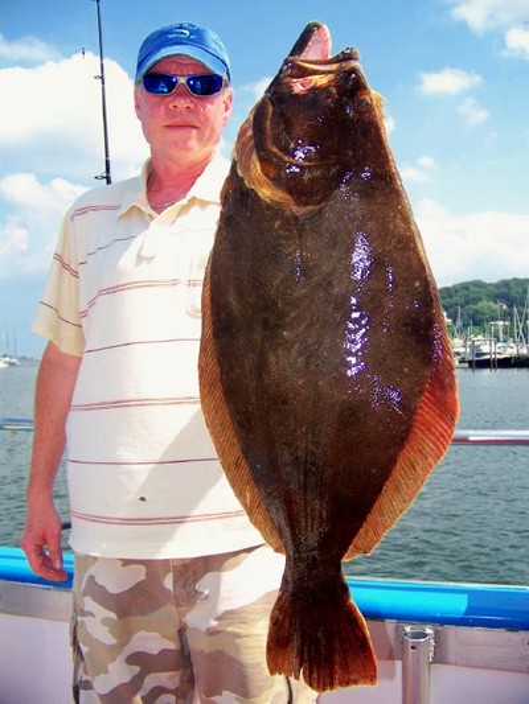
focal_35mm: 36
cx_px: 264
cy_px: 352
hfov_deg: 39.7
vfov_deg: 51.3
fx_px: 733
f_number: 2.8
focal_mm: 5.85
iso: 64
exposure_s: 1/500
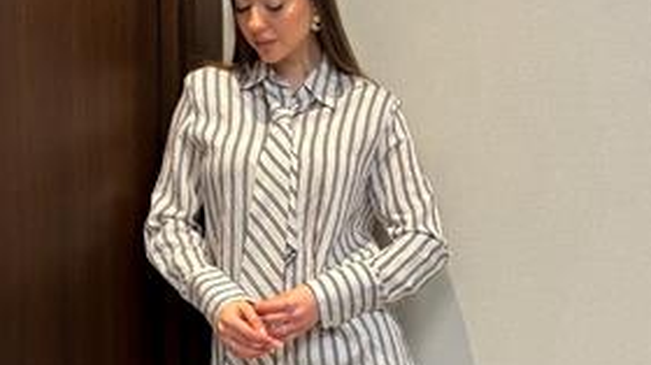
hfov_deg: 29.8
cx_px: 329
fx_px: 1225
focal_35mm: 71
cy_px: 242
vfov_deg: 16.9
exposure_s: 1/50
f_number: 1.8
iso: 125
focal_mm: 6.86
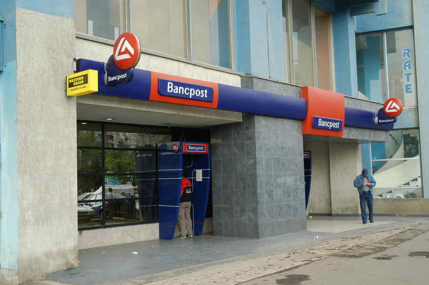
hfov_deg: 42.4
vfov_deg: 28.9
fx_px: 554
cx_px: 214
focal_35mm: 46
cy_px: 142
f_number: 6.3
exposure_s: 1/160
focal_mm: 31
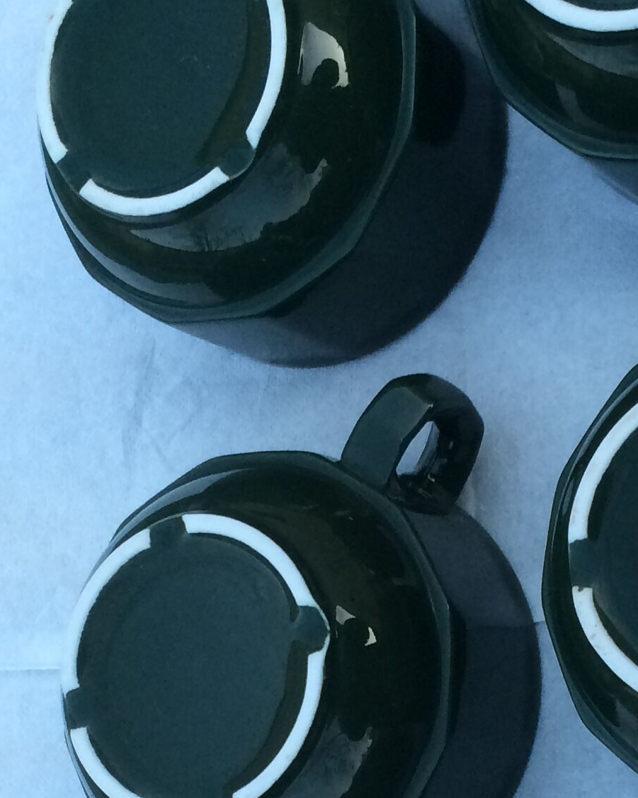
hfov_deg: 18.6
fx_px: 1936
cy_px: 666
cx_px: 474
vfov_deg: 22.9
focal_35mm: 82
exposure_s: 1/33
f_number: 2.2
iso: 100
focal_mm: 4.15
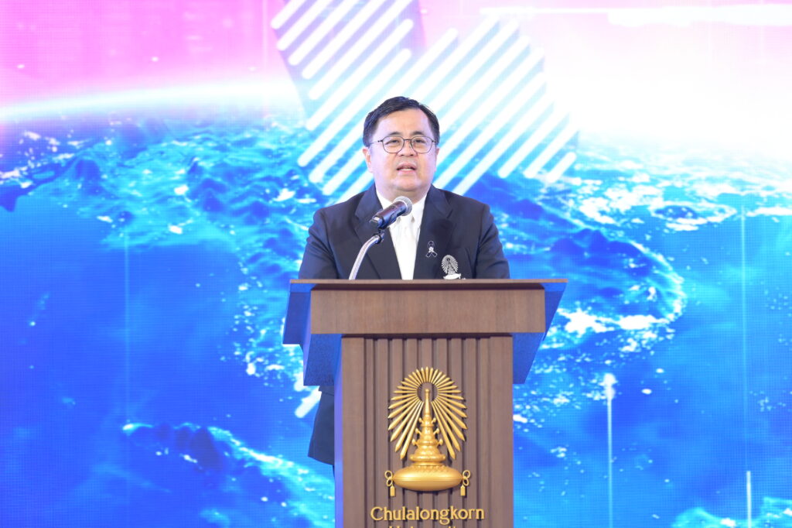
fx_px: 3519
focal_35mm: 160
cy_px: 264
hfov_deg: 12.8
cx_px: 396
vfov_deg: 8.6
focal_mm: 160
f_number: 2.8
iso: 400
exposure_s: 1/60
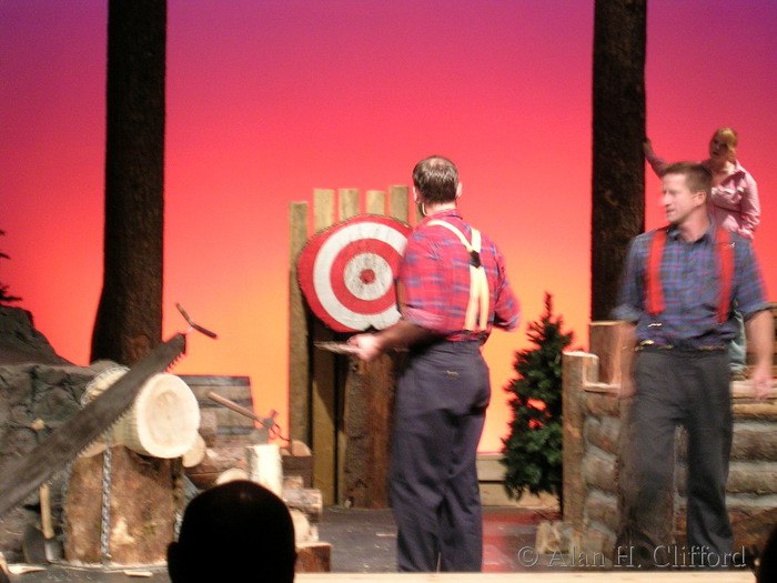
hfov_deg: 18.7
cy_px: 292
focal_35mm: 105
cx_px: 388
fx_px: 2357
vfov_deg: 14.1
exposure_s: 1/3.33
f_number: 4.9
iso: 141
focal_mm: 16.2
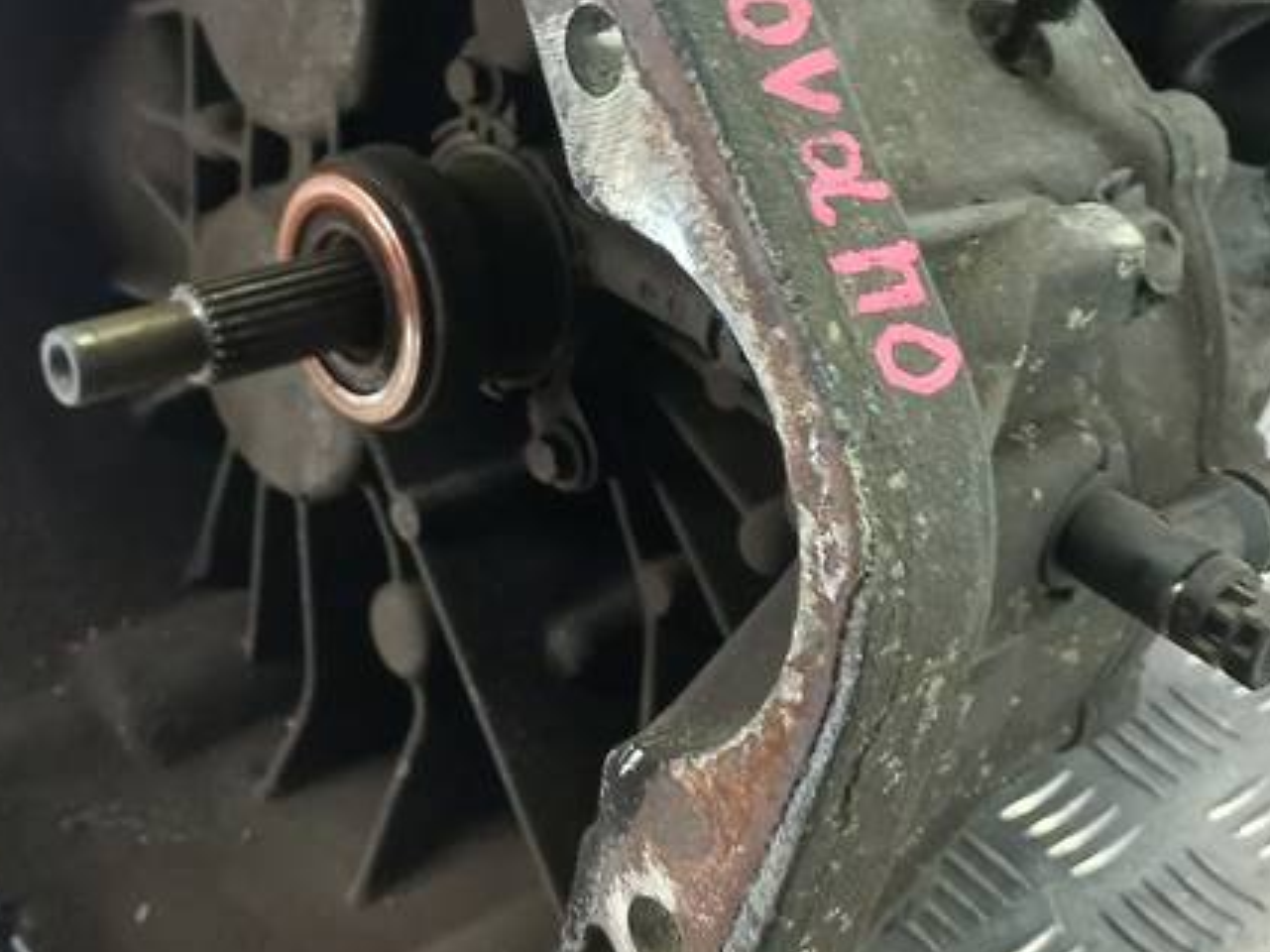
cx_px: 526
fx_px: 2201
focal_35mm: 60
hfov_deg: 32.1
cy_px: 321
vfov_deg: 24.3
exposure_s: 1/33
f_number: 1.8
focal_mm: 4.6
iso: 160
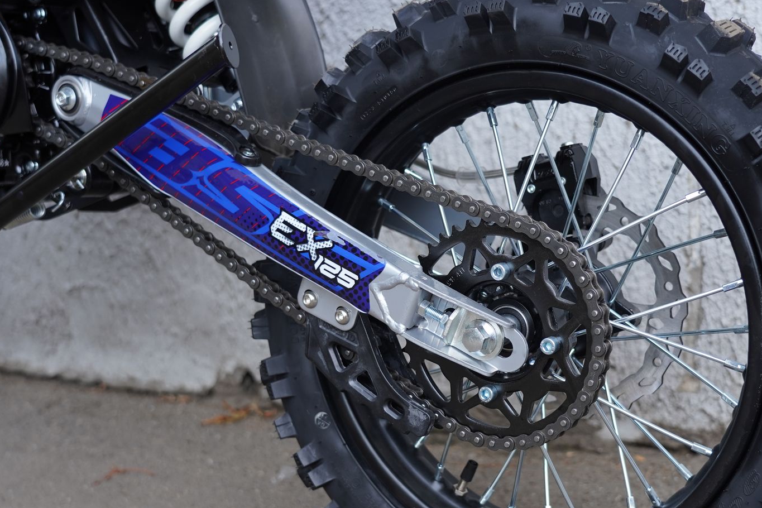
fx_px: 1333
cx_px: 447
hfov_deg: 31.8
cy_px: 306
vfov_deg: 21.5
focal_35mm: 63
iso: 250
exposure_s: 1/160
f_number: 4
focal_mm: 43
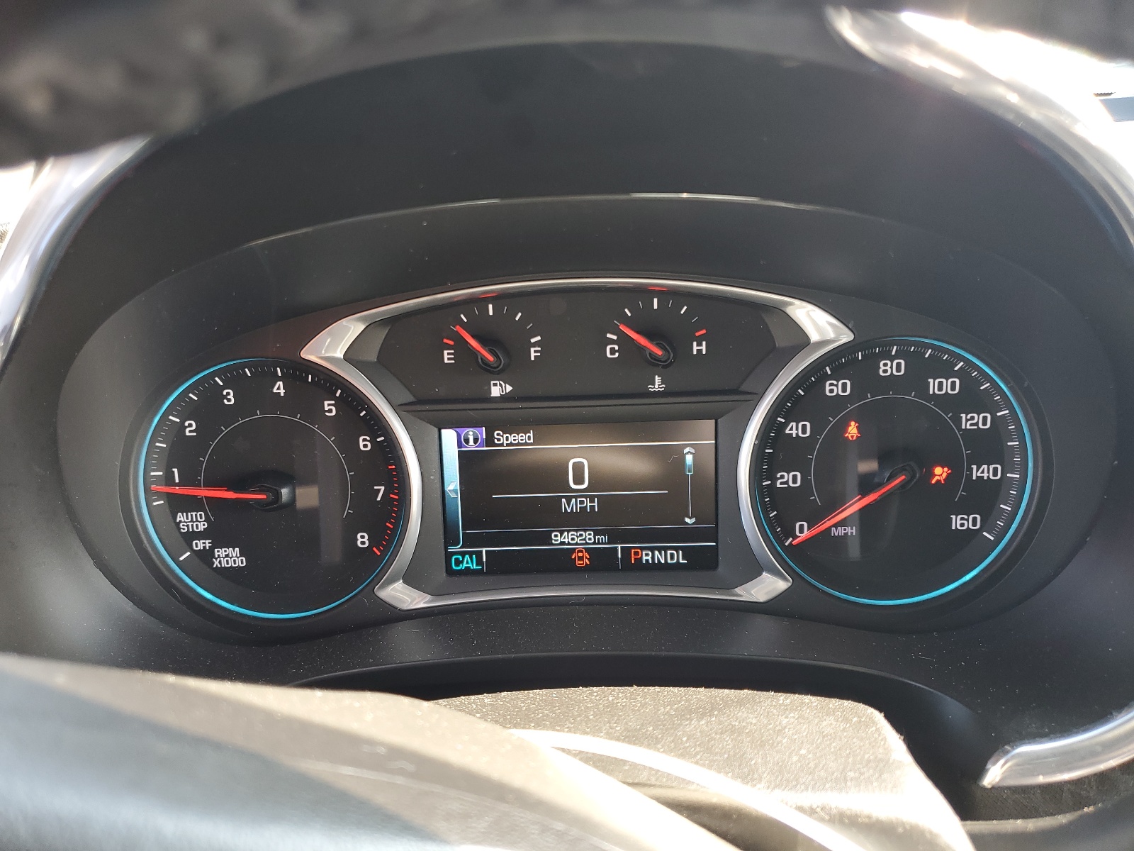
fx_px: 852
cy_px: 426
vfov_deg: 53.1
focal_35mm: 26
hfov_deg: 67.3
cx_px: 567
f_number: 1.5
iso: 54
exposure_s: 1/60.2
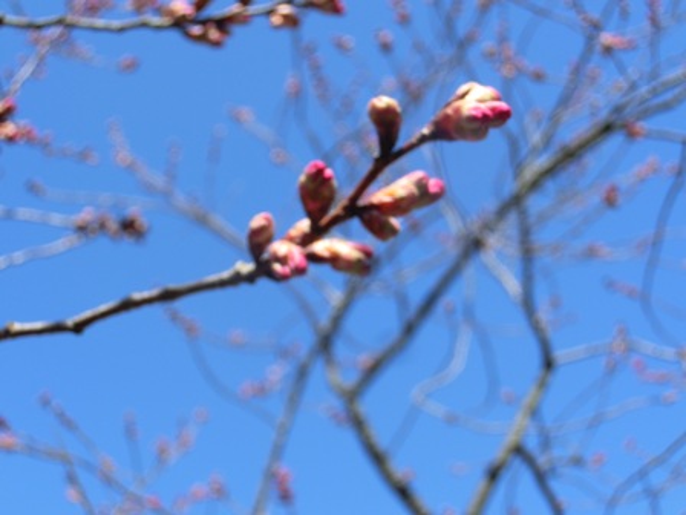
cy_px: 258
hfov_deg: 30.7
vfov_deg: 23.3
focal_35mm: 63
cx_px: 343
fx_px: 1248
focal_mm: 11.1
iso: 100
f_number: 4.6
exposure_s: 1/400
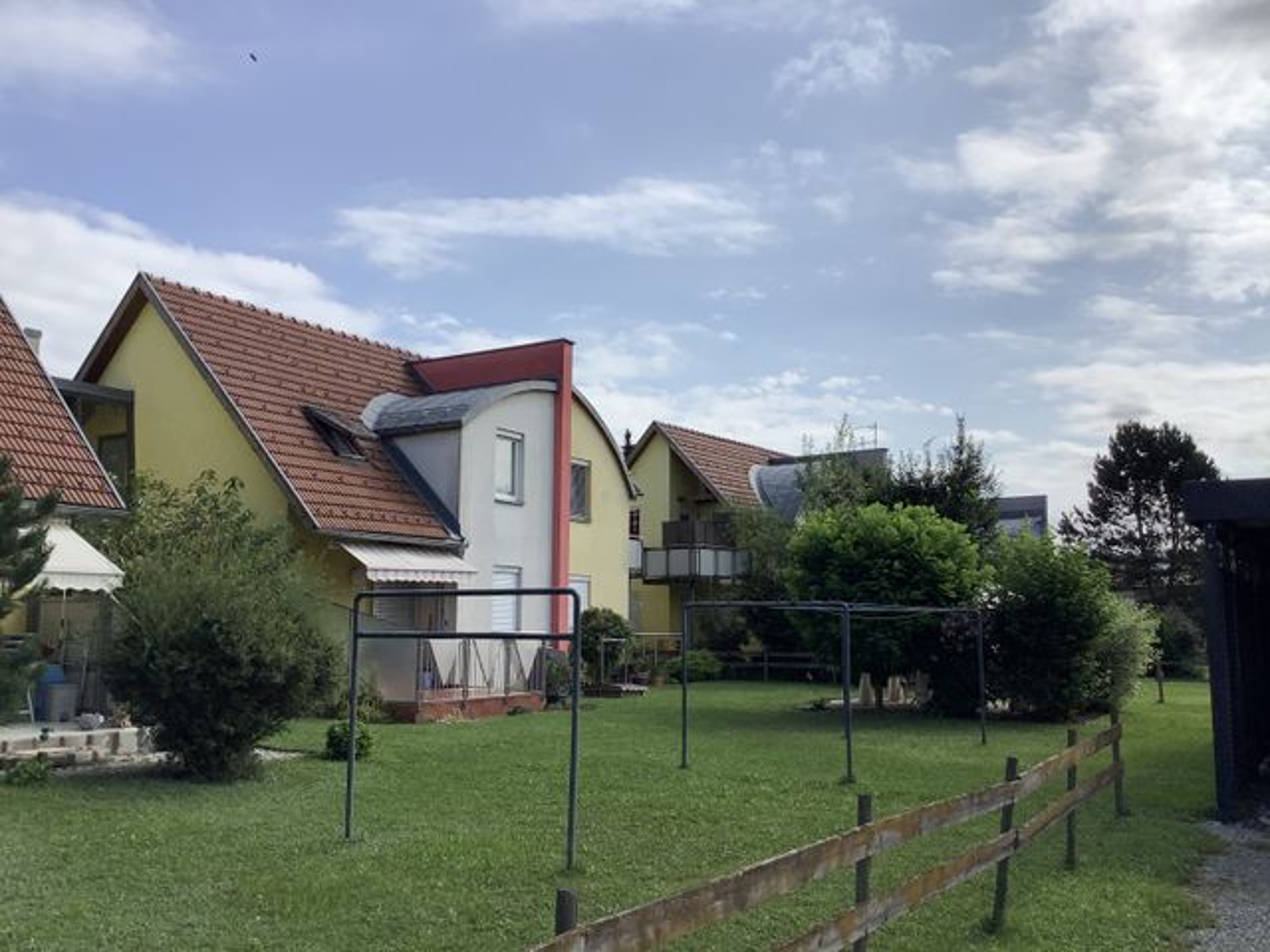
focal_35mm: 31
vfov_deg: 45.4
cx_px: 635
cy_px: 476
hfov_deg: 58.4
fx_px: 1137
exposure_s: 1/2717
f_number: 2.4
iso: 25
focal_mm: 3.3
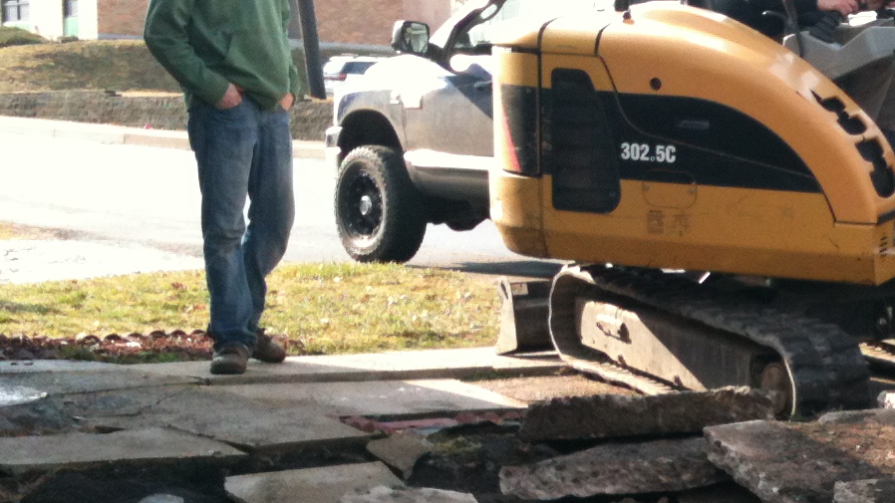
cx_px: 866
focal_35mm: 87
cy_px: 503
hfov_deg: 23.6
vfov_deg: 13.7
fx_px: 2065
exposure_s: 1/303
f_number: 2.8
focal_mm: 3.85
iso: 64
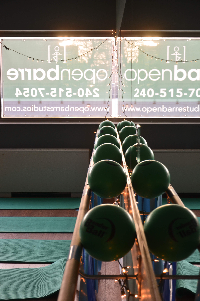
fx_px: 477
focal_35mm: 57
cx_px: 100
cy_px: 150
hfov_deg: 23.7
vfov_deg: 35.1
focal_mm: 38
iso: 400
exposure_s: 1/60
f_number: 4.5
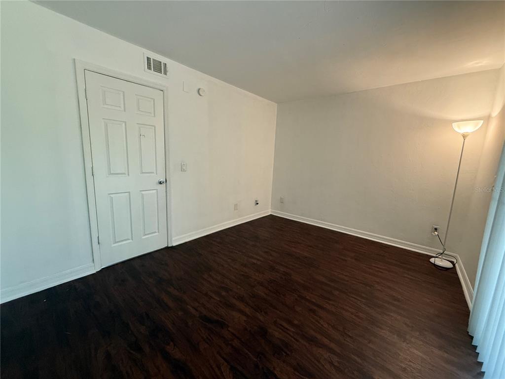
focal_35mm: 14
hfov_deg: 102.1
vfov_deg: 85.7
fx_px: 204
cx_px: 252
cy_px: 190
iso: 400
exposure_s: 1/60
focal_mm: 2.22
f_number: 2.2
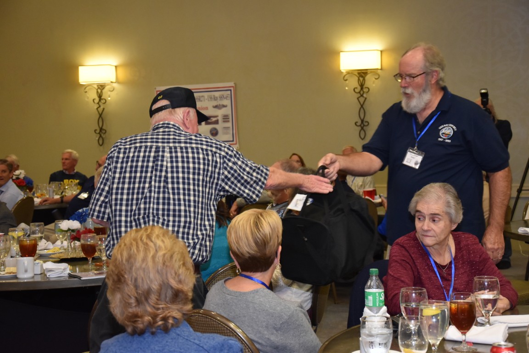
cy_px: 176
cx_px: 264
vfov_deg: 20.2
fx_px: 992
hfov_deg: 29.9
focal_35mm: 68
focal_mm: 45
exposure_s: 1/60
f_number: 4.8
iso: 1250
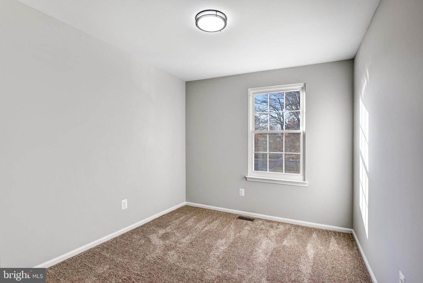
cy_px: 142
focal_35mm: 17
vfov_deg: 70.5
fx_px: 200
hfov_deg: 93.3
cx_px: 212
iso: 400
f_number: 8
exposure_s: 1/80
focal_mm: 17
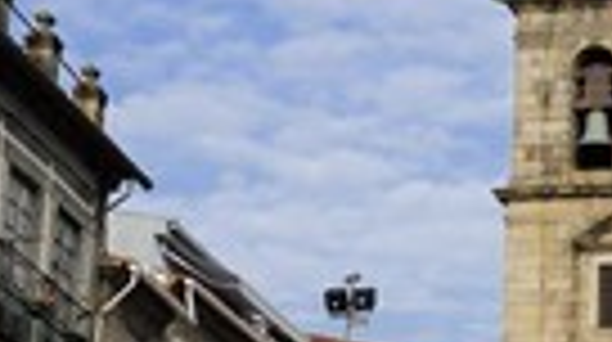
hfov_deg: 14.6
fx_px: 2366
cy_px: 360
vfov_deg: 8.2
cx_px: 574
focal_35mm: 146
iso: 200
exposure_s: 1/200
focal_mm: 45
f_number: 10
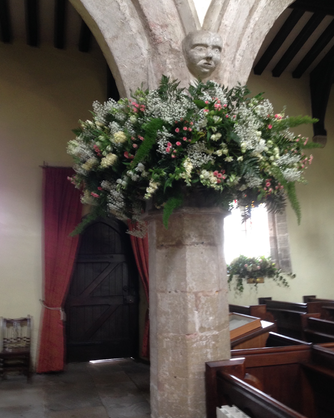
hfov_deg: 42.2
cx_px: 169
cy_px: 214
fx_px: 432
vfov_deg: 51.5
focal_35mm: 35
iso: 125
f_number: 2.4
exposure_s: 1/20
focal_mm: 4.12
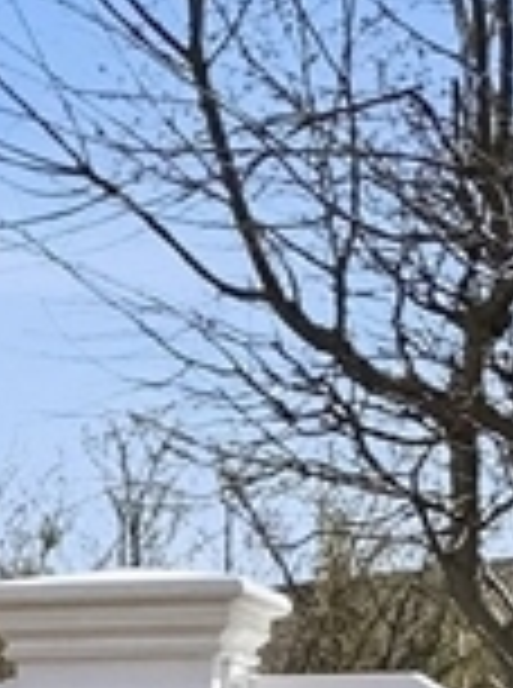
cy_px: 742
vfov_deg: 6.1
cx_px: -860
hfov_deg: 4.5
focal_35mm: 322
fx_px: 6389
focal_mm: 6.8
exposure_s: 1/4587
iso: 80
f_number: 1.8
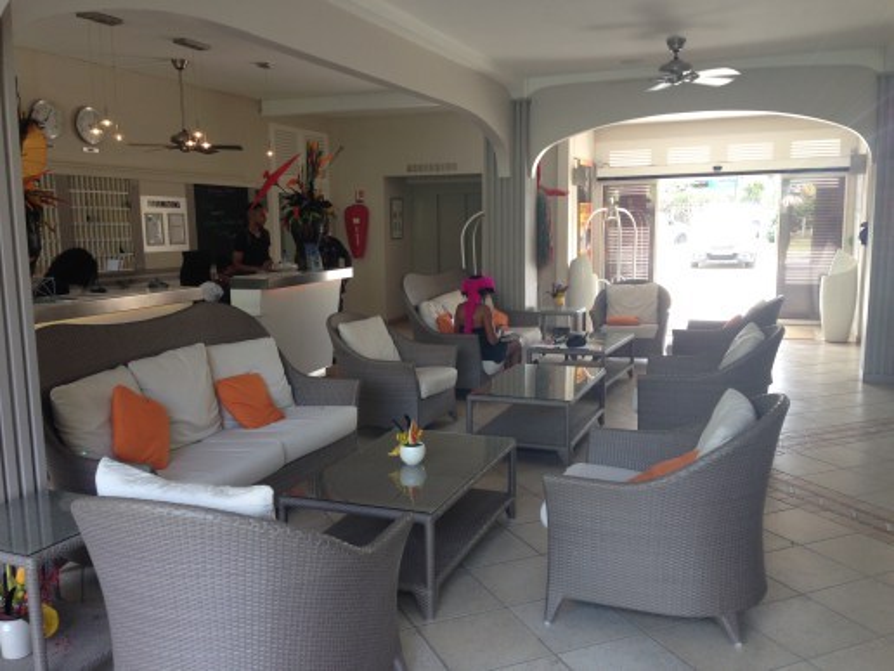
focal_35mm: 33
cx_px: 447
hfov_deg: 55.4
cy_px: 336
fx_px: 852
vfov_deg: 42.9
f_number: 2.4
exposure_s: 1/60
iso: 50
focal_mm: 4.12
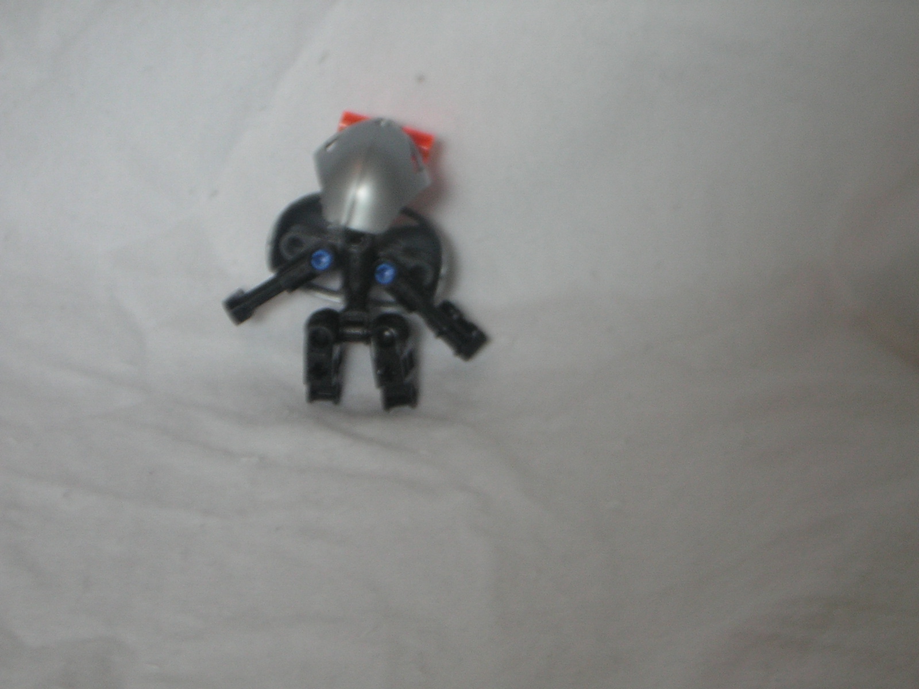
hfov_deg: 18.2
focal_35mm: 108
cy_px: 344
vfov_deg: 13.7
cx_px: 460
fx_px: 2867
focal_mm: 14.1
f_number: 4.7
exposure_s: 1/11.1
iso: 50
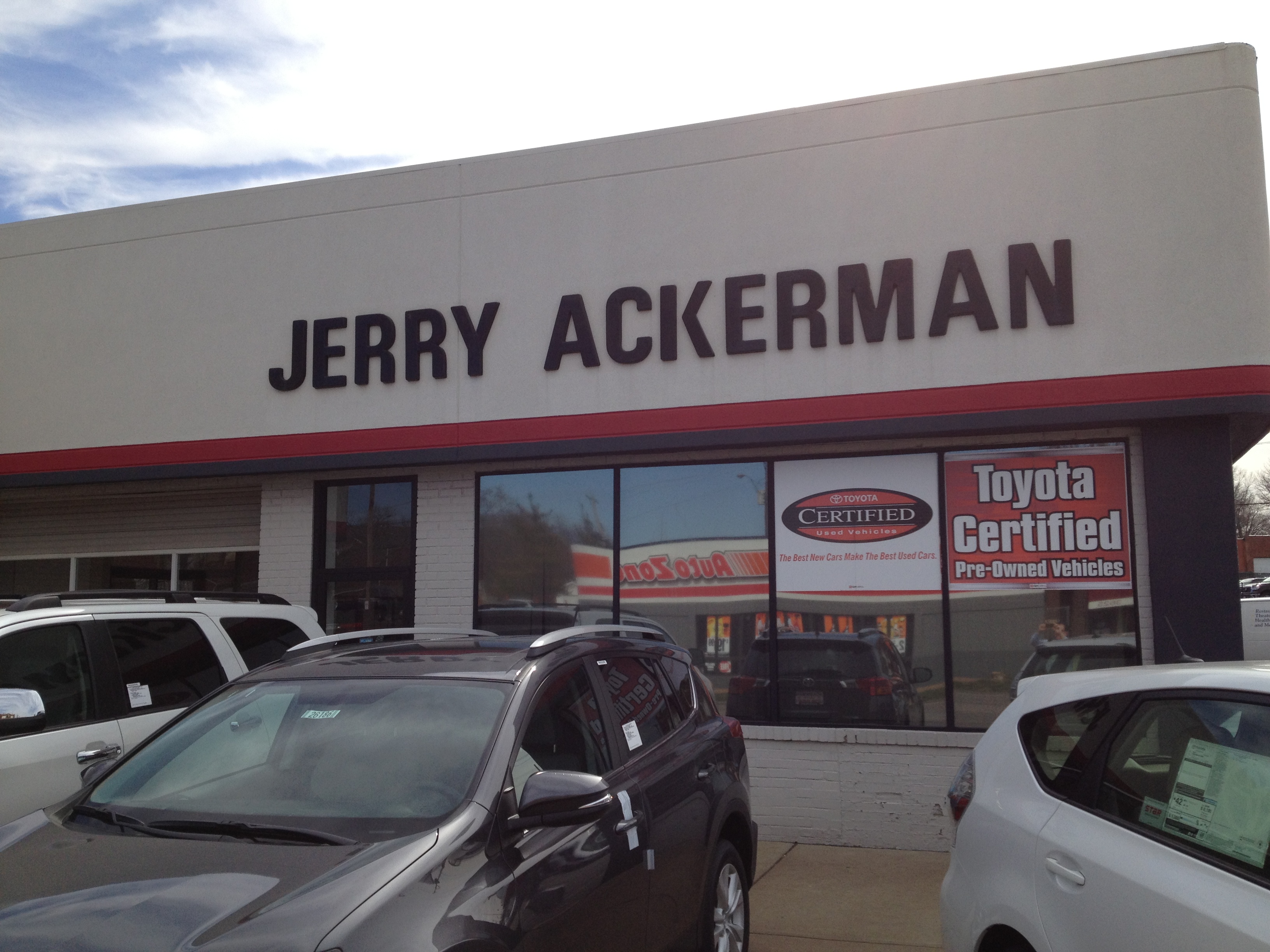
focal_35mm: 35
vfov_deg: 40.7
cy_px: 476
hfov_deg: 52.6
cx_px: 635
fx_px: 1284
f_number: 2.4
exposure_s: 1/1727
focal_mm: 4.28
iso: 50
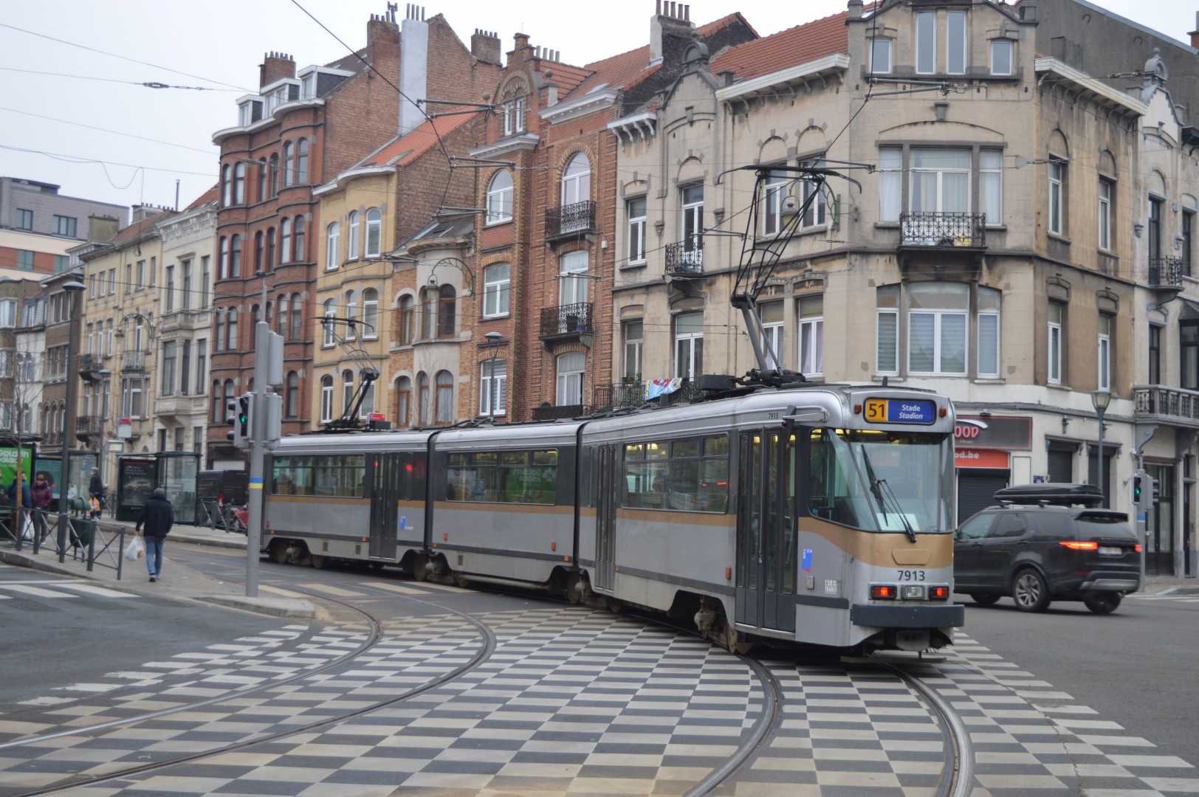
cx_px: 600
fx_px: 1547
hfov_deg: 42.4
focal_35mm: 46
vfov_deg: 28.9
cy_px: 398
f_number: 5
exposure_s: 1/100
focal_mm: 31
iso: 400
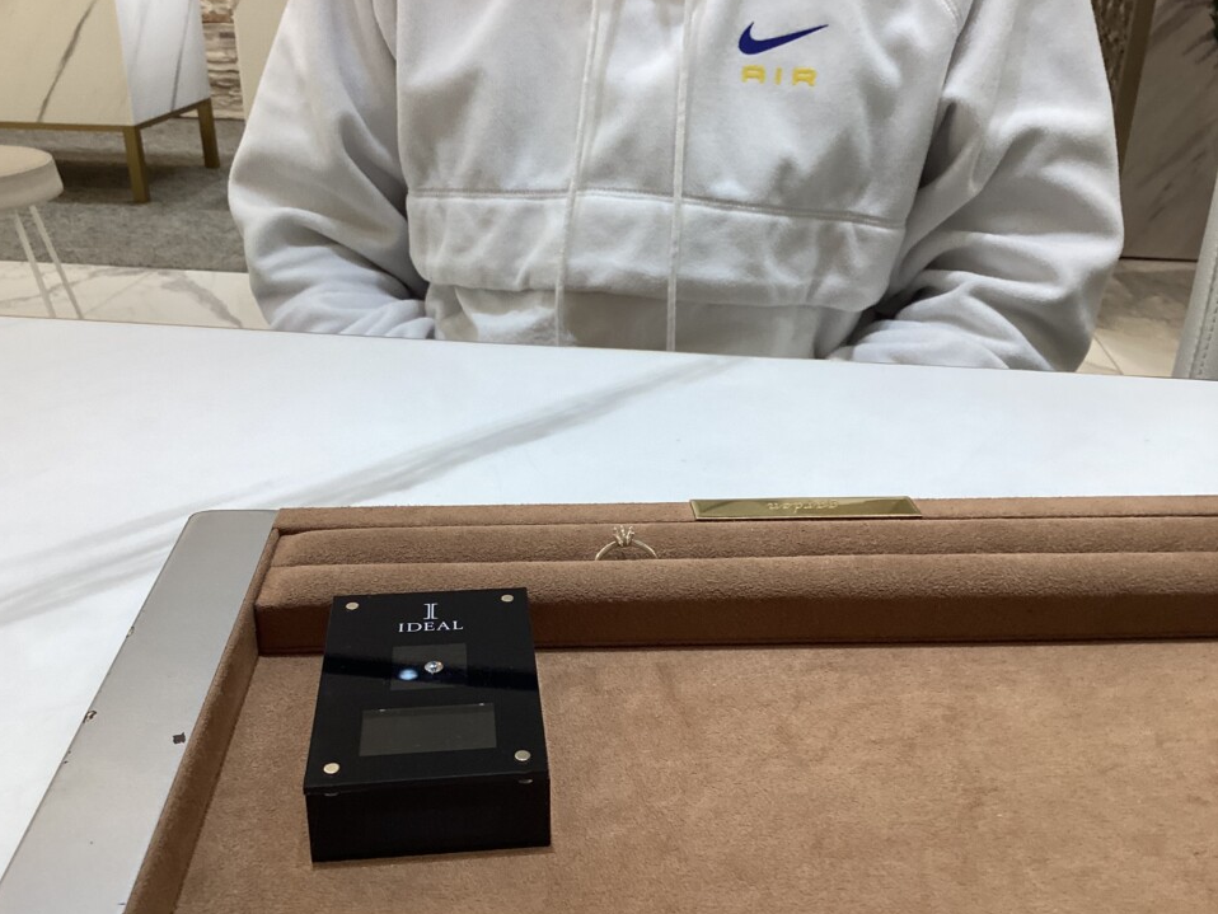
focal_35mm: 33
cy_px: 470
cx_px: 572
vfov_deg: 43.0
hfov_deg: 55.3
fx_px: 1161
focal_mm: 3.3
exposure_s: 1/120
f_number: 2.4
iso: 80
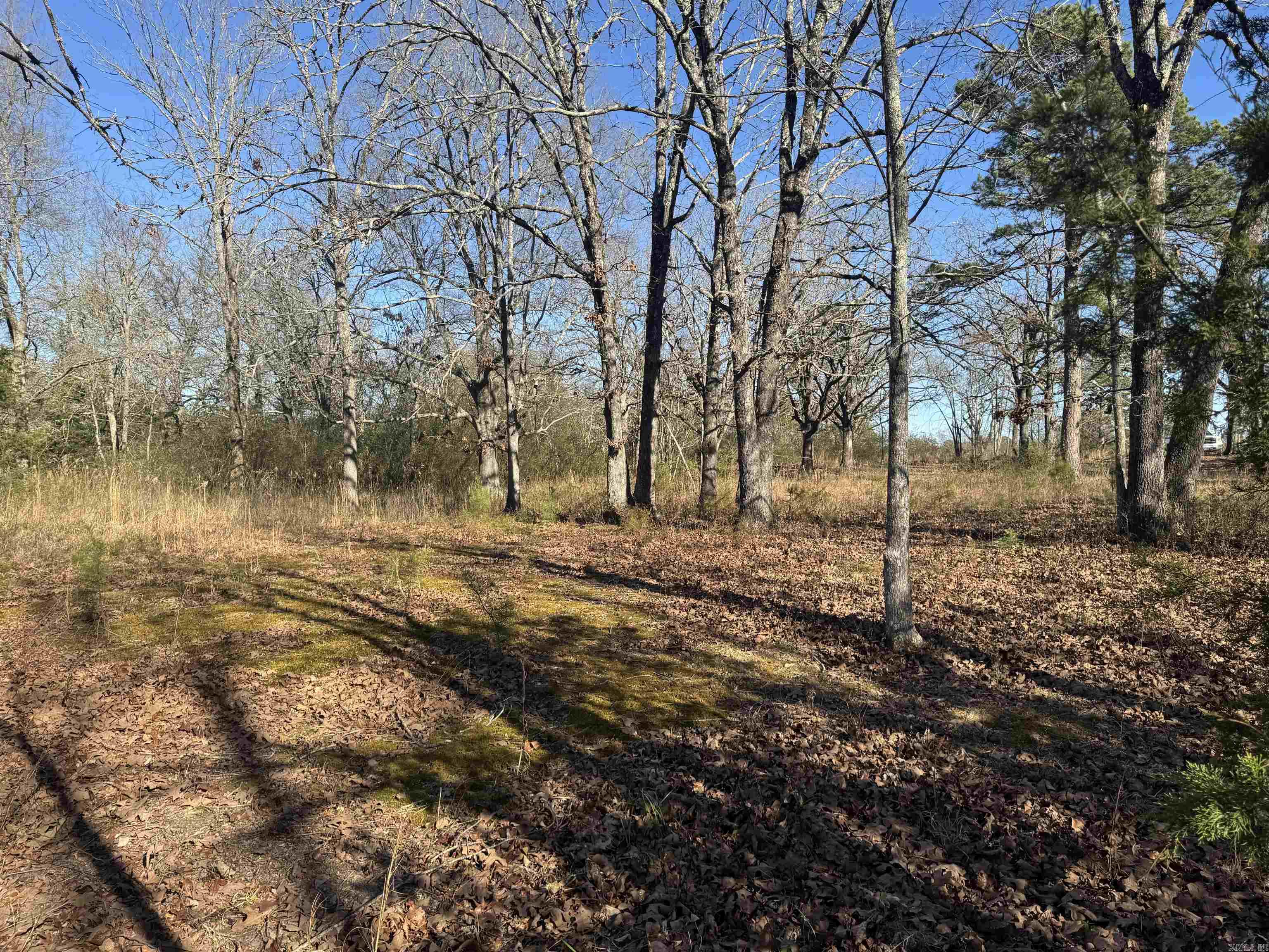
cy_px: 476
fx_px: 880
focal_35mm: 24
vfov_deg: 56.8
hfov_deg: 71.6
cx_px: 634
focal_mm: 6.76
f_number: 1.78
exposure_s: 1/1923
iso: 80
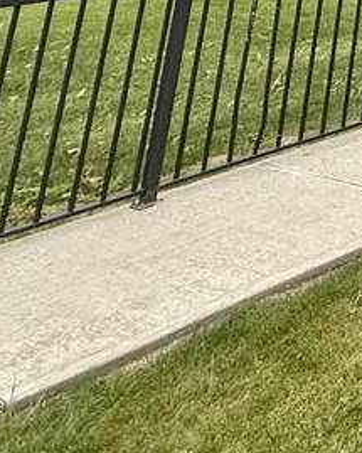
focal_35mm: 65
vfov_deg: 21.6
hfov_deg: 13.8
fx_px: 871
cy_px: -312
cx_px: 926
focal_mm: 2.22
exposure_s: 1/468
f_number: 2.2
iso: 64
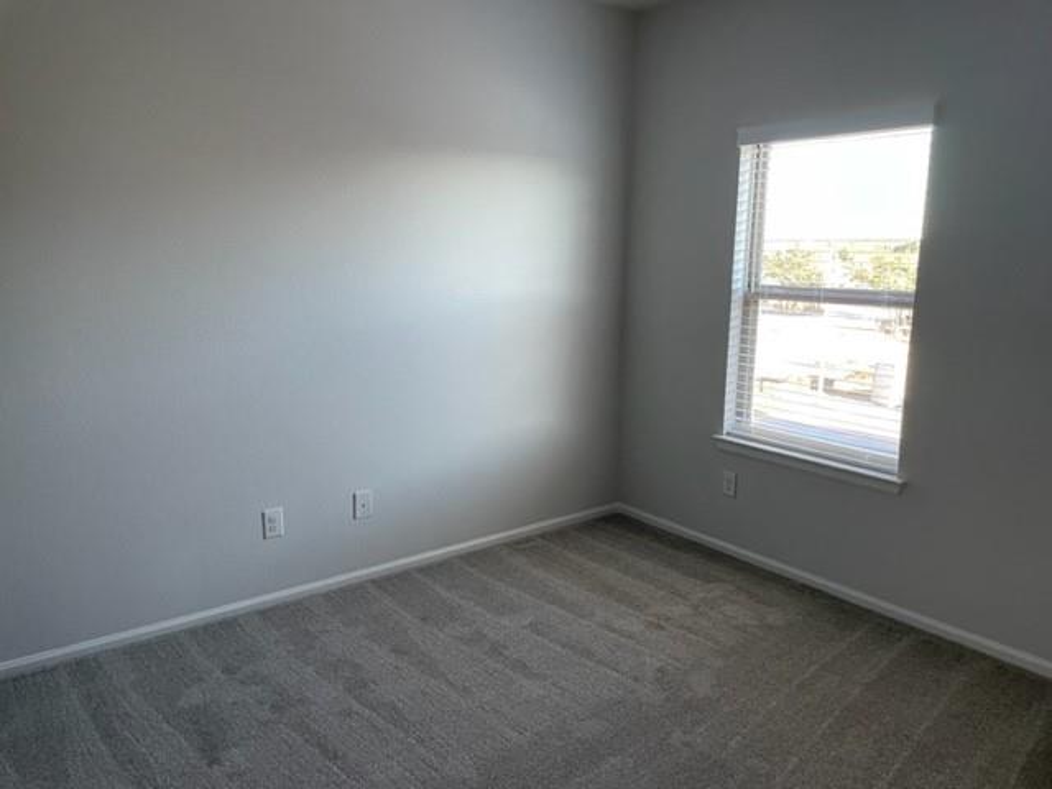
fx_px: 790
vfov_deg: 53.1
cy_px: 394
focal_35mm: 26
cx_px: 526
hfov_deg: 67.3
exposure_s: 1/86
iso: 125
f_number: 1.6
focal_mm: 4.2
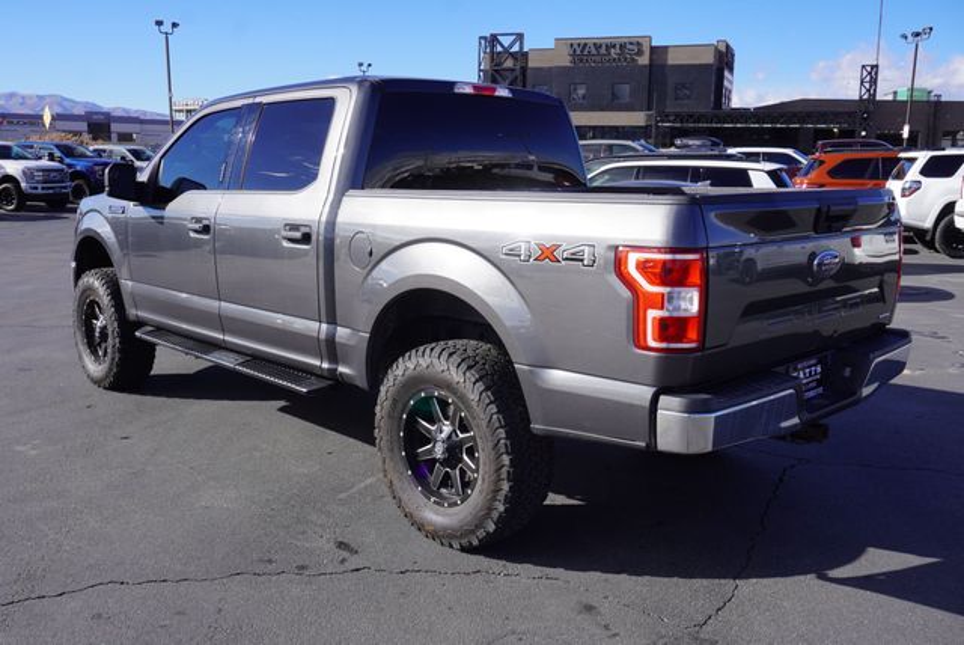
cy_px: 322
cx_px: 482
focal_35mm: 33
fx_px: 884
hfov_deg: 57.2
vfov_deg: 40.0
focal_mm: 22
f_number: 10
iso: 100
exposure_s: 1/160
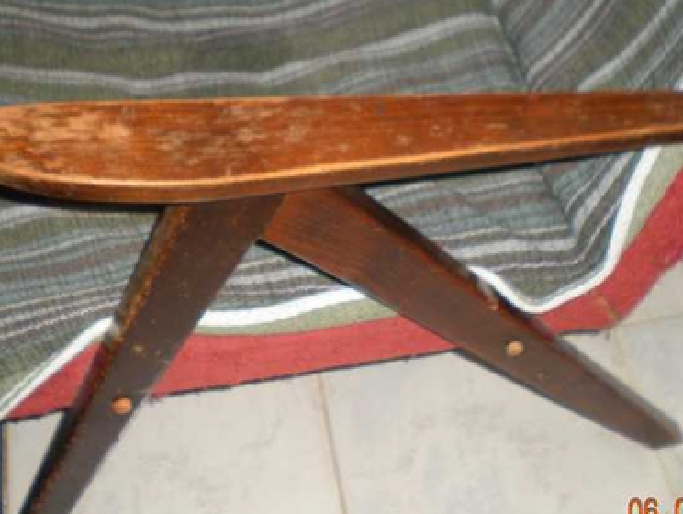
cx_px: 340
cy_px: 212
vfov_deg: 22.6
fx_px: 1284
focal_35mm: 65
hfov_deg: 29.8
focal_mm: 7.4
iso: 95
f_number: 3.5
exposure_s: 1/60
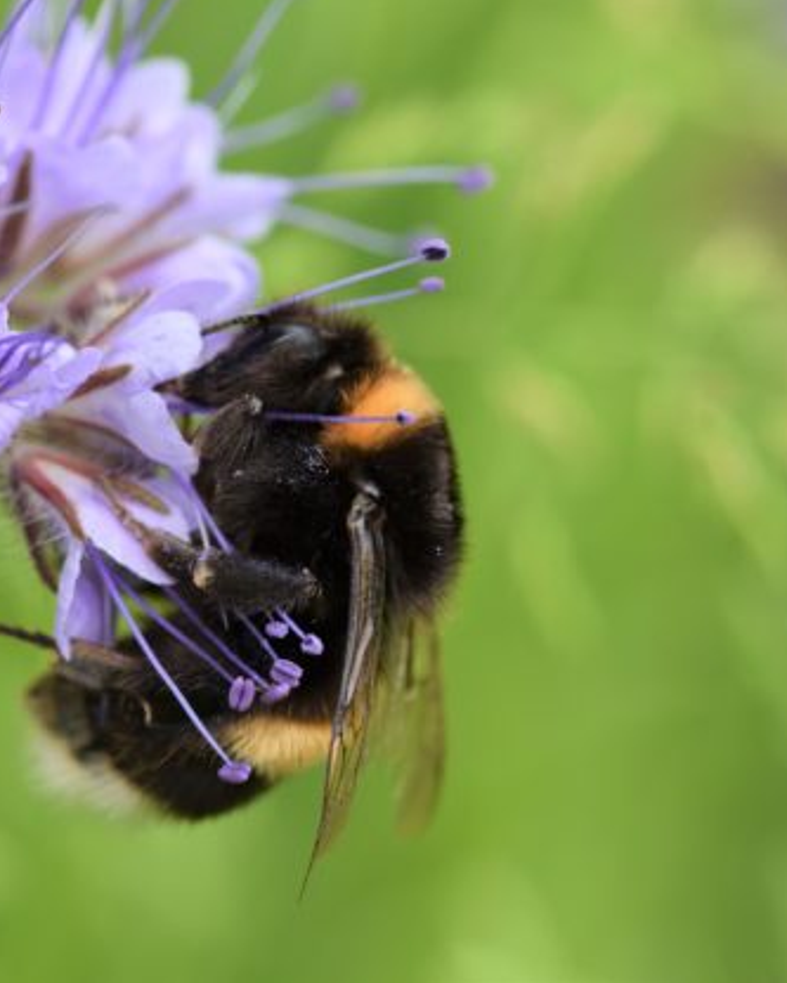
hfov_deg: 6.9
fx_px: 6511
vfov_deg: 8.6
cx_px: 206
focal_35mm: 224
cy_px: 489
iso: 280
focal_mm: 105
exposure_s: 1/250
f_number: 8
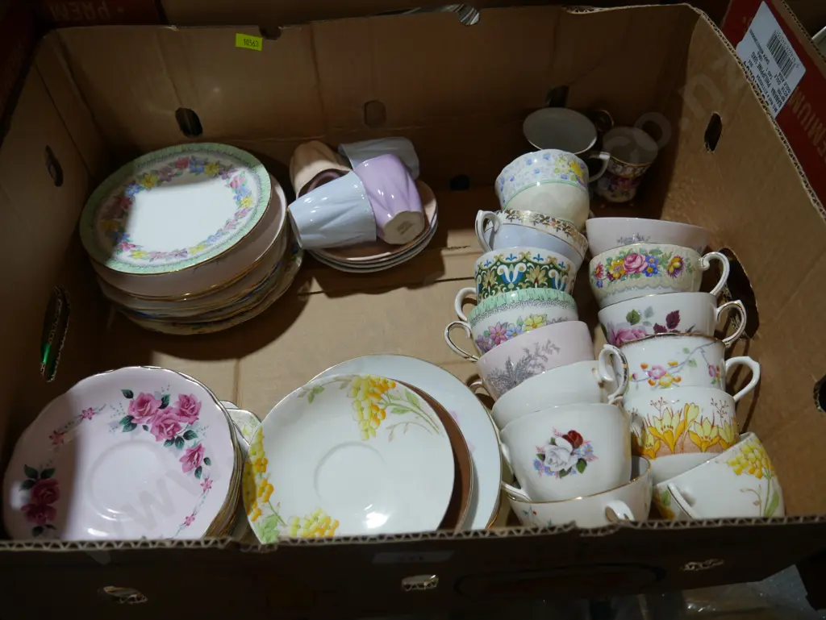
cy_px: 310
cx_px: 413
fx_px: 668
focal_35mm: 28
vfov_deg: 49.8
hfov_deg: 63.4
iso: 200
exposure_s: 1/125
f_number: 3.5
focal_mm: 14
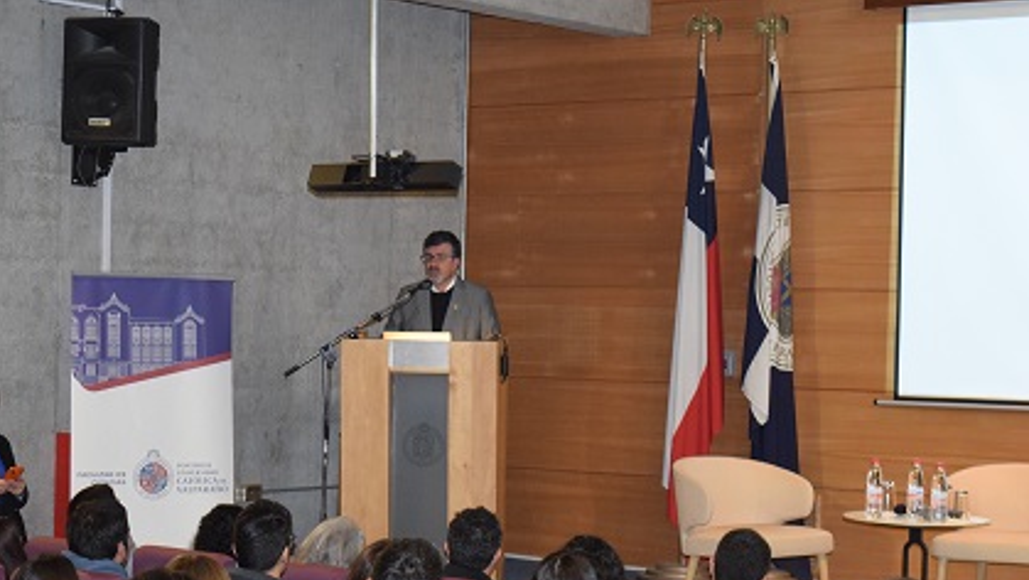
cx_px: 517
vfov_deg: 13.8
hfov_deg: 24.3
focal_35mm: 88
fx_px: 2389
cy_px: 345
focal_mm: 55
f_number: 5.6
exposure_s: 1/60
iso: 2800
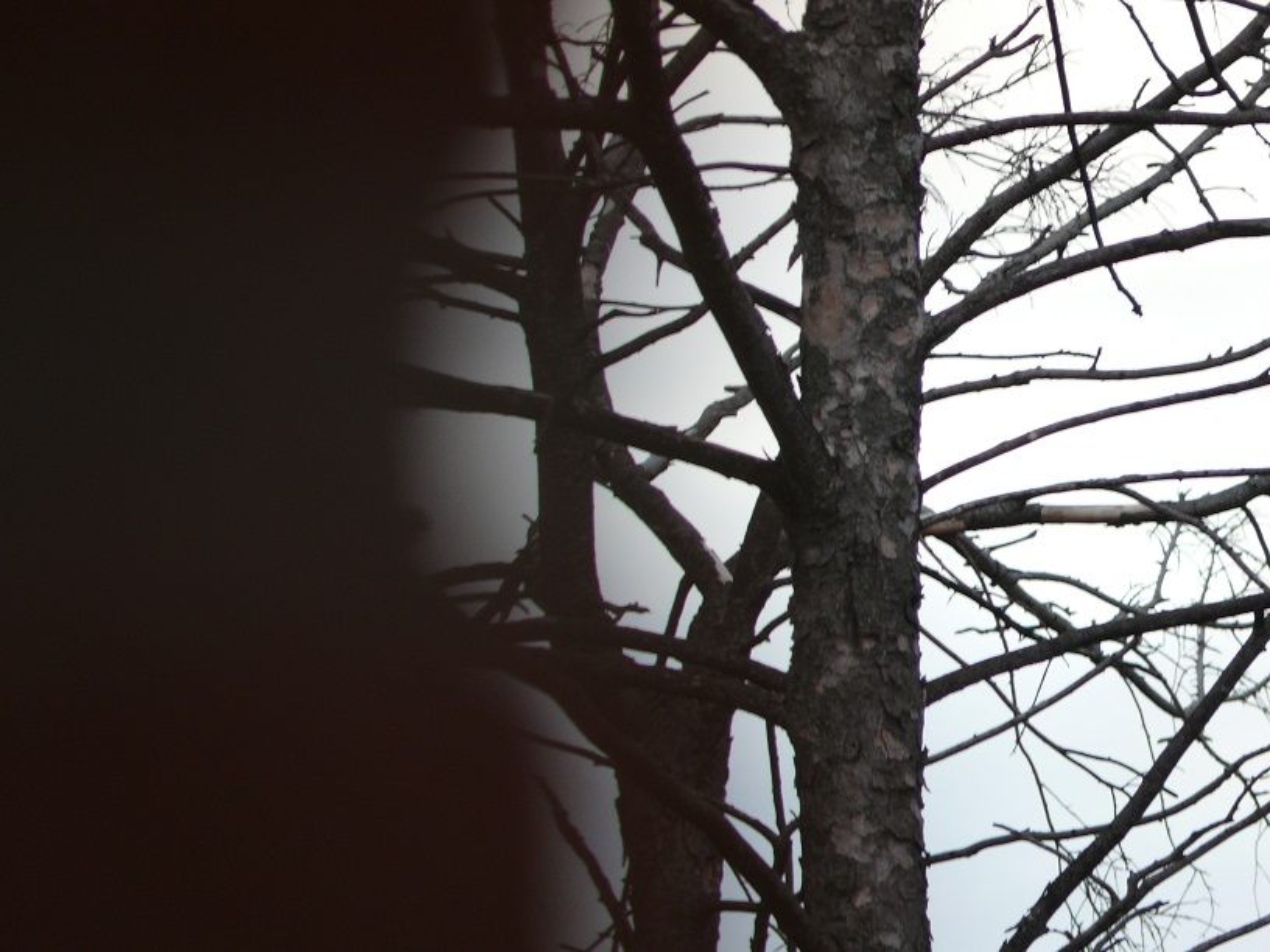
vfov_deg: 3.2
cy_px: 476
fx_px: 17207
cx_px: 635
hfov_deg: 4.2
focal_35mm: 469
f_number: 3.7
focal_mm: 88.8
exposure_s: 1/50
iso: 100
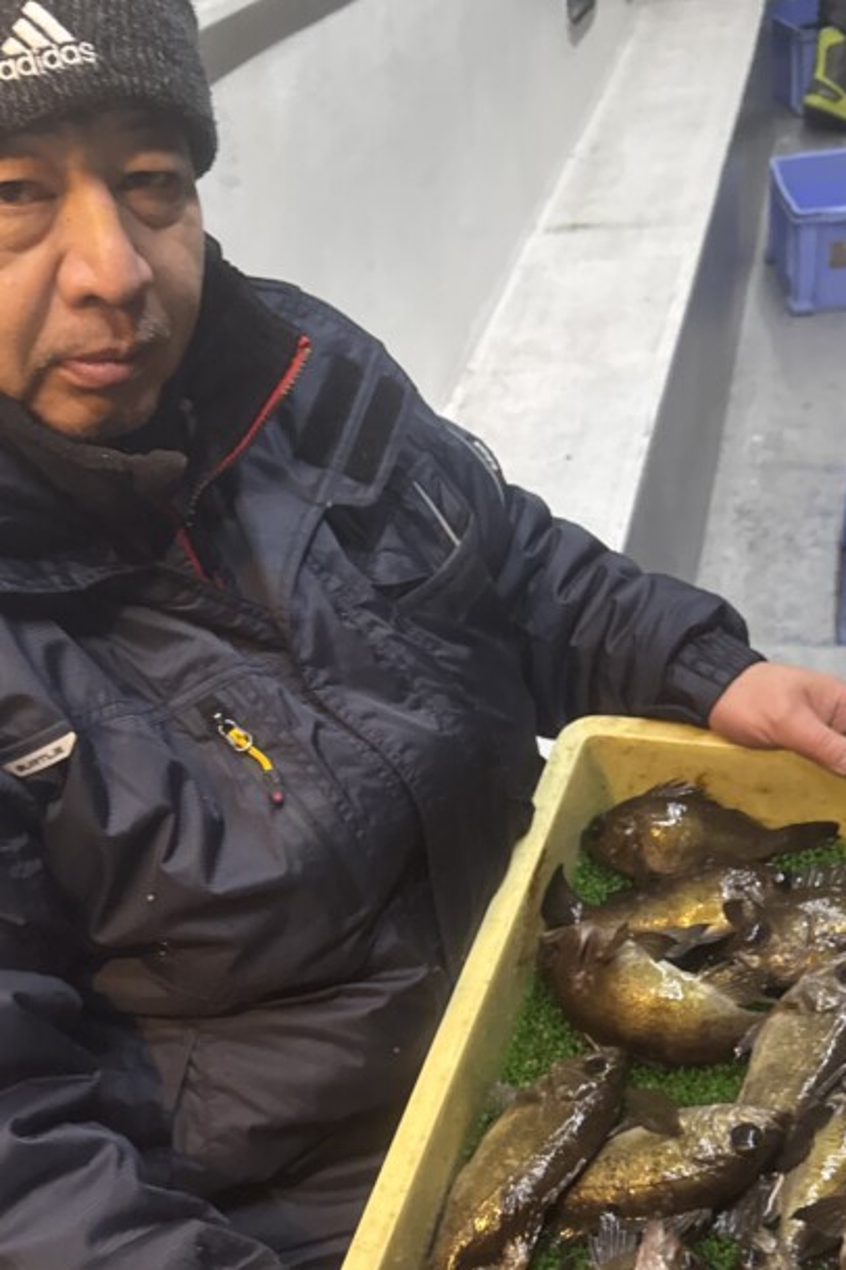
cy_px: 822
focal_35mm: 41
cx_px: 498
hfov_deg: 32.6
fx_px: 1445
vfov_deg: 46.8
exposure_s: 1/46
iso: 800
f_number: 1.78
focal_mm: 6.76
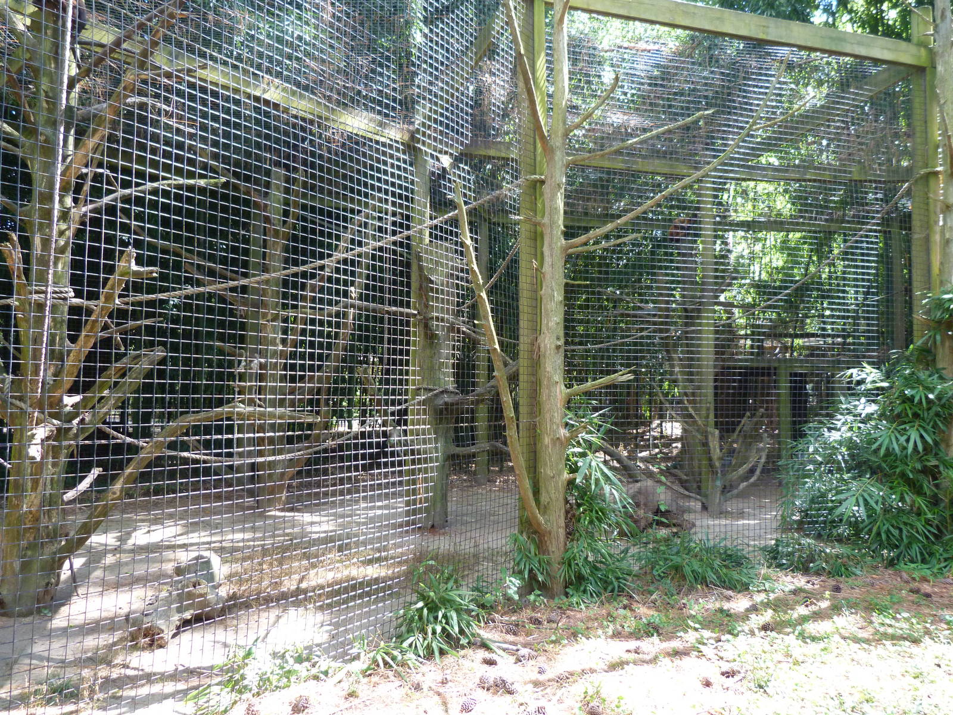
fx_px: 688
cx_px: 476
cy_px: 358
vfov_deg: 54.9
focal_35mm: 25
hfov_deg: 69.4
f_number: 2.8
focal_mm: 4.5
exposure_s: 1/60
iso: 200
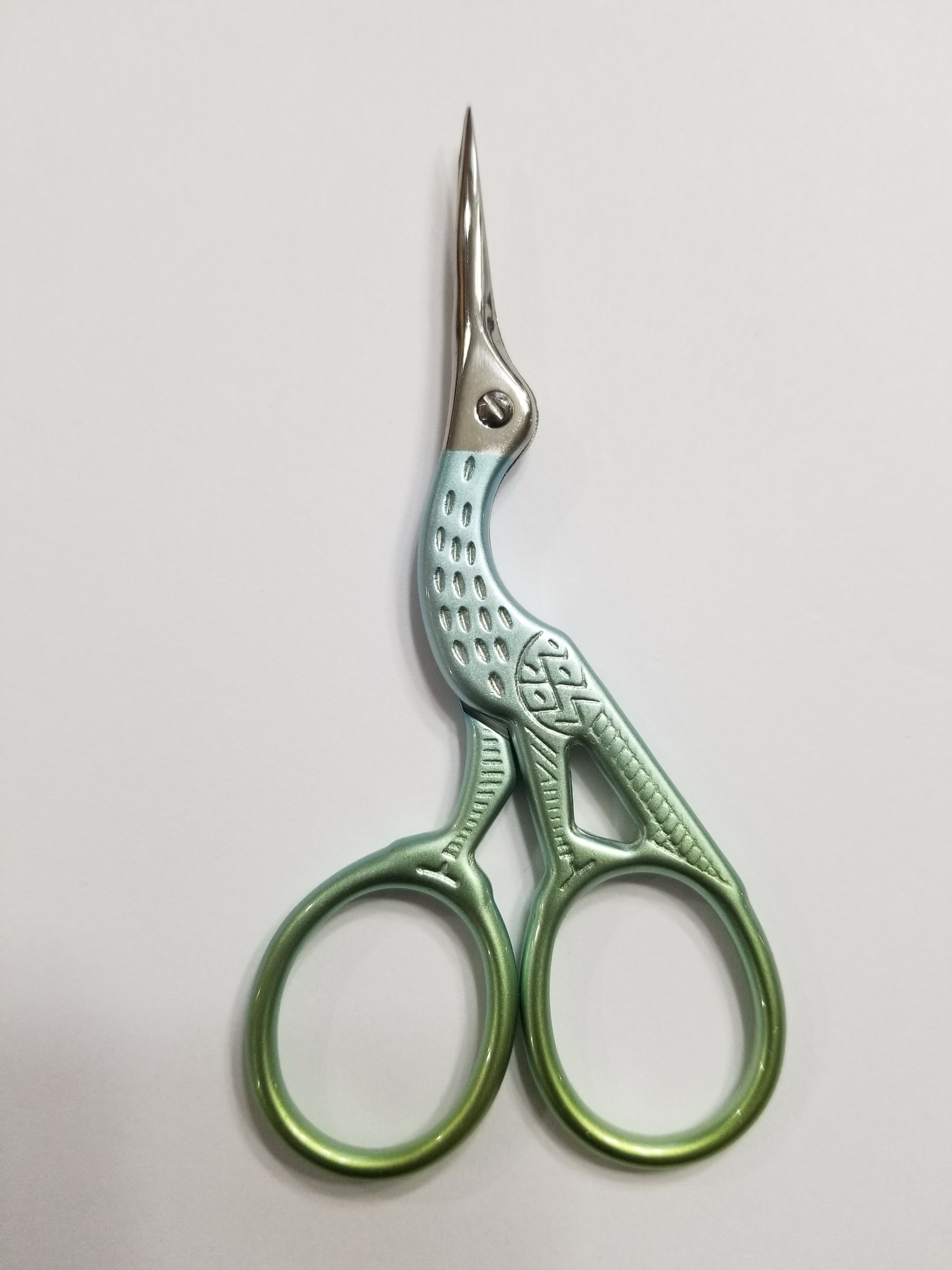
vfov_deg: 67.3
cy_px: 635
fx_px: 954
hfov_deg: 53.1
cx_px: 476
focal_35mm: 26
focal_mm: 4.3
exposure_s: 1/60
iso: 200
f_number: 1.7
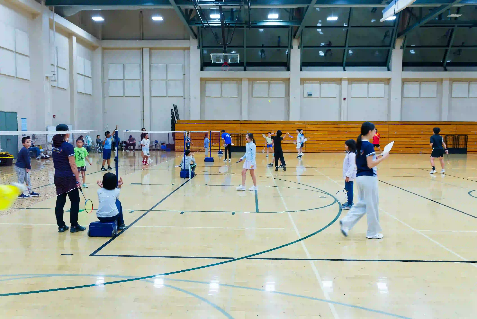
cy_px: 160
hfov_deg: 63.6
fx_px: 384
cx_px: 238
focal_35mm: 29
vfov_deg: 45.0
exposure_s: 1/100
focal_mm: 29
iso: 2000
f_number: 7.1
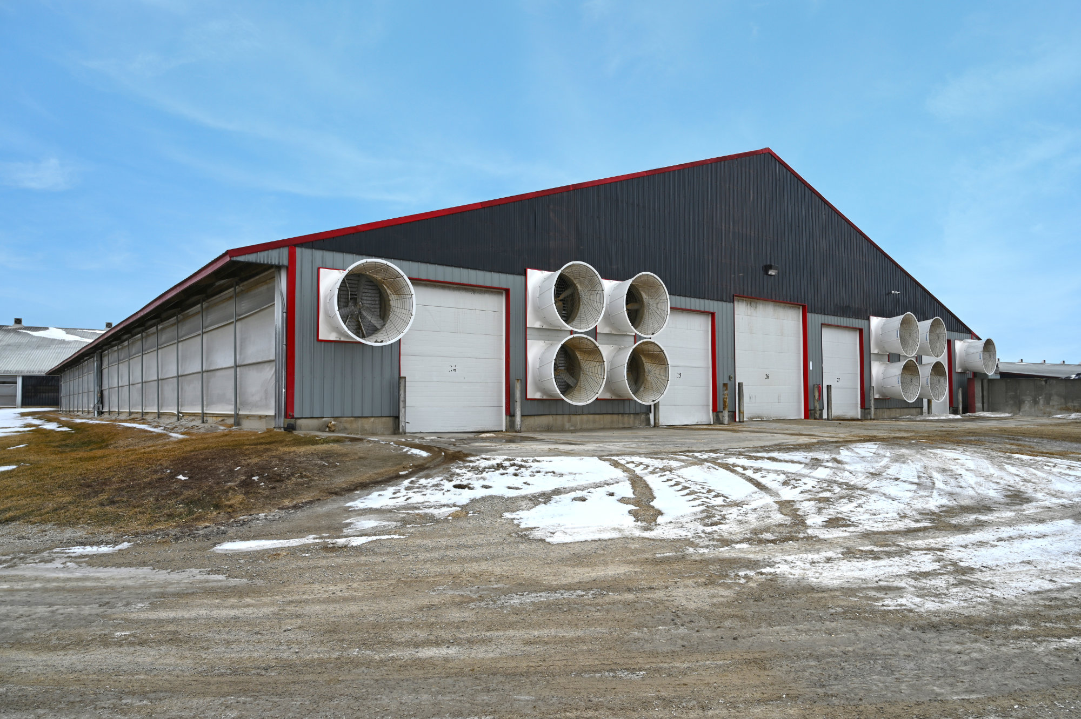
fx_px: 720
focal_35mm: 24
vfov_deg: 53.1
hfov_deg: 73.8
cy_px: 360
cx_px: 540
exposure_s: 1/320
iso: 100
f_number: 6.3
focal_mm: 24
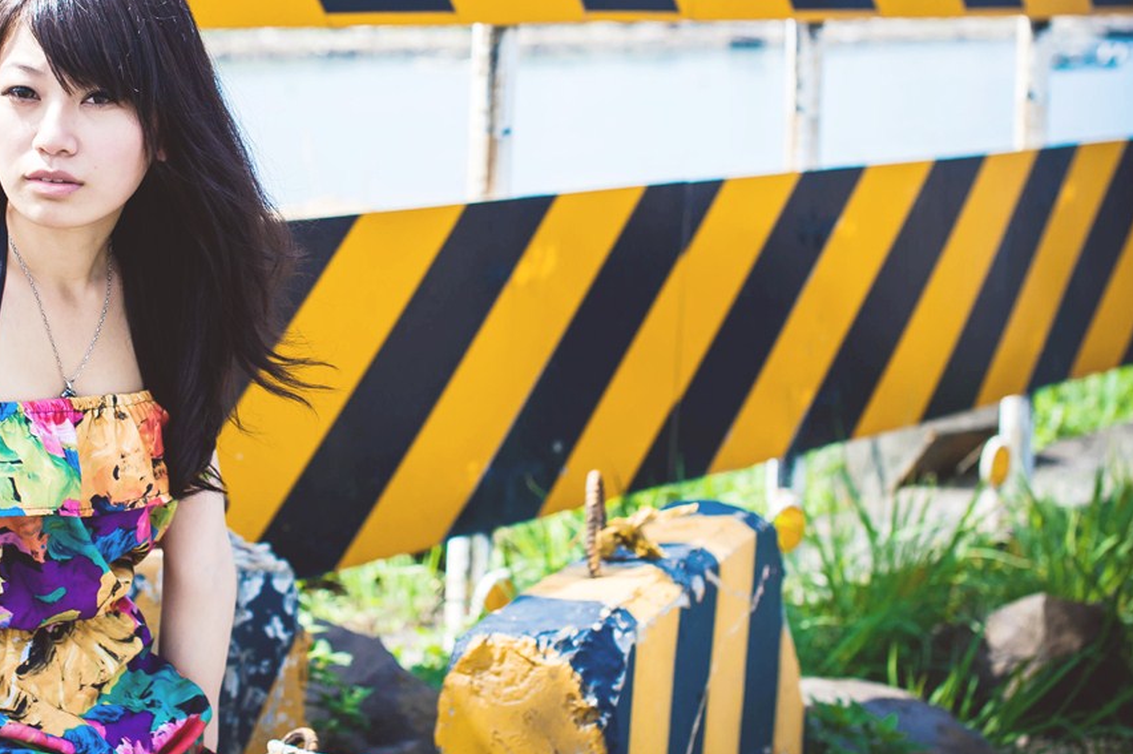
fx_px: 2768
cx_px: 305
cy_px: 217
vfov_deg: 15.5
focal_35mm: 88
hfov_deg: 22.9
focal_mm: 50
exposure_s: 1/2000
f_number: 3.5
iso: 250
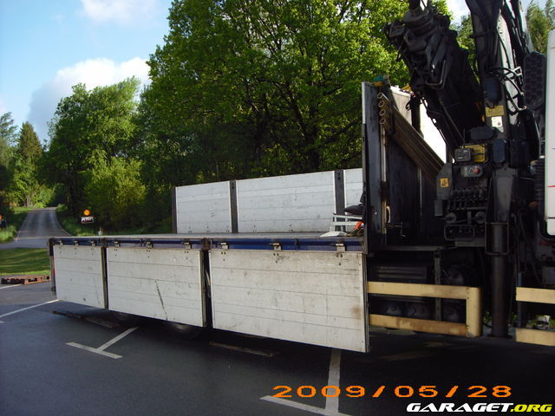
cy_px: 208
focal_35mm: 37
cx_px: 278
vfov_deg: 38.7
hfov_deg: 50.1
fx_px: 593
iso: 80
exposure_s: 1/640
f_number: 2.7
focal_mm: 6.2
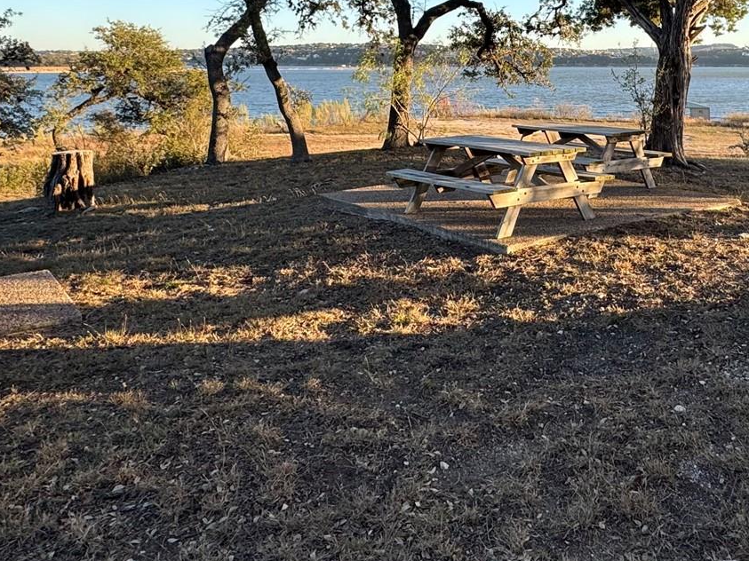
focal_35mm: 34
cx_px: 507
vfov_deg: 39.3
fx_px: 736
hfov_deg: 52.8
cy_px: 76
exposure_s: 1/394
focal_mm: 2.22
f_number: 2.2
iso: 40
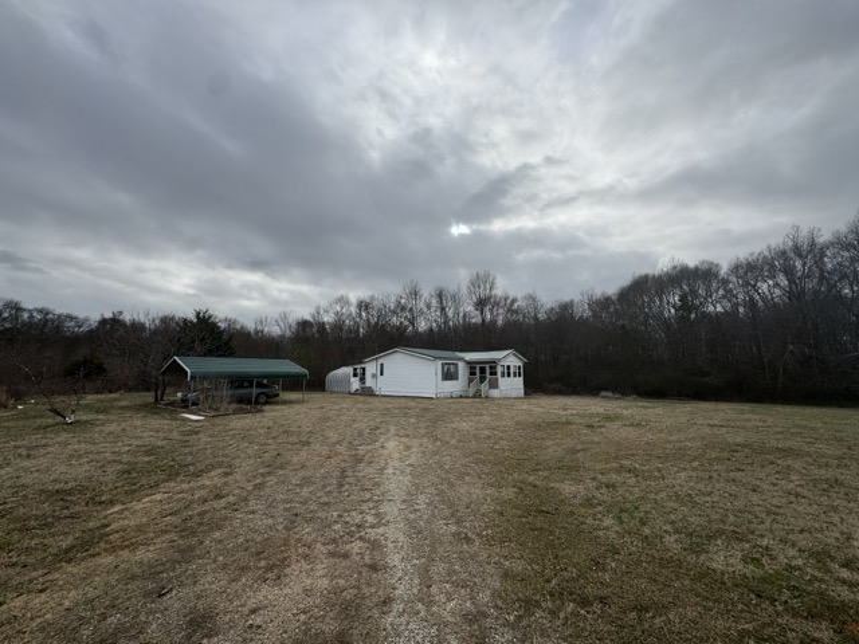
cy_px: 322
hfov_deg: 102.1
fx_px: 347
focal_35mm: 14
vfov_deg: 85.7
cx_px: 430
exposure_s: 1/2028
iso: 50
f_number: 2.2
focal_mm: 2.22
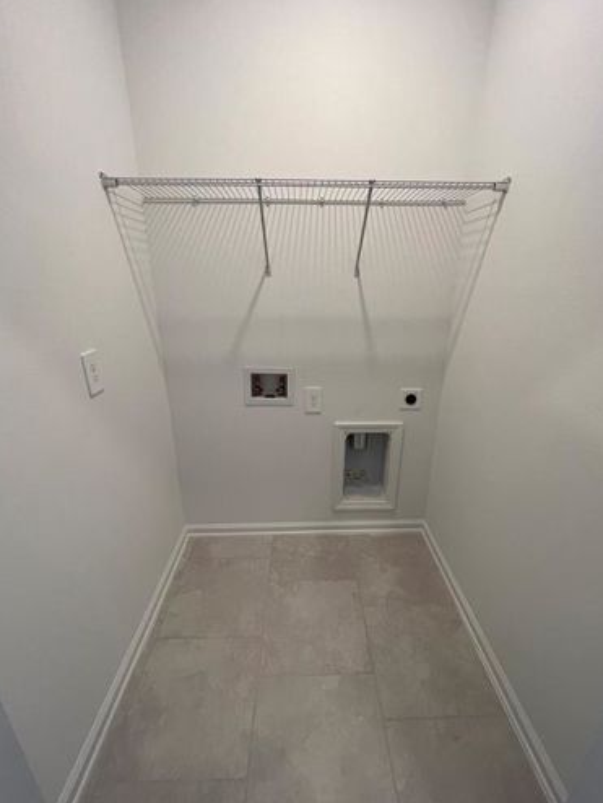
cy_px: 406
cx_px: 311
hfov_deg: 85.7
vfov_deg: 102.0
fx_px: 325
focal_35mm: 14
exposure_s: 1/120
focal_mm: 1.57
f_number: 1.8
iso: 125
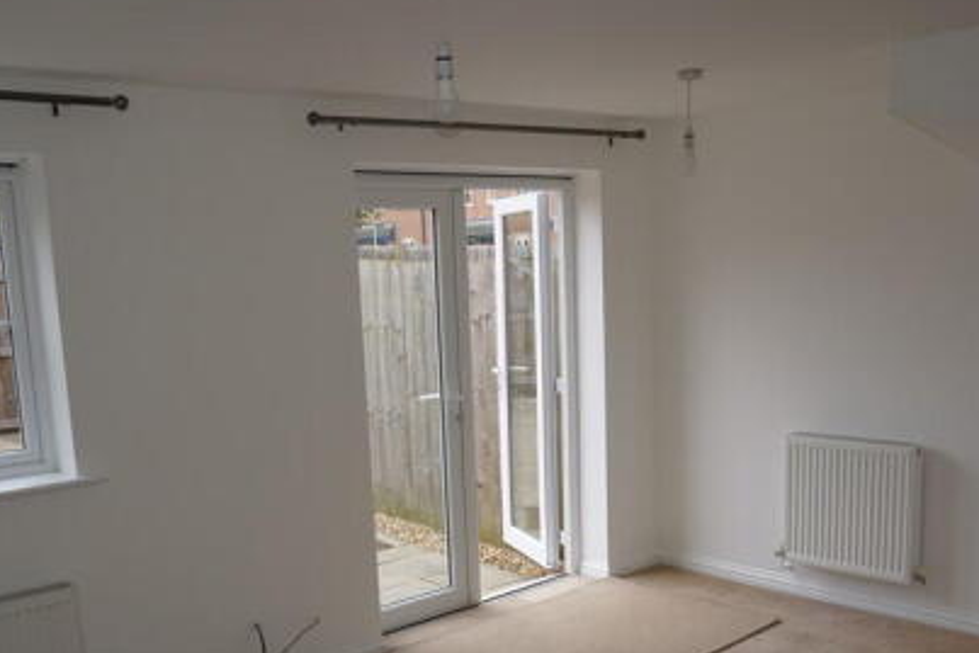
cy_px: 475
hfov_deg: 49.5
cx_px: 458
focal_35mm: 39
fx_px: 1061
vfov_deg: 33.7
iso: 100
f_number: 4.5
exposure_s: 1/125
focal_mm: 16
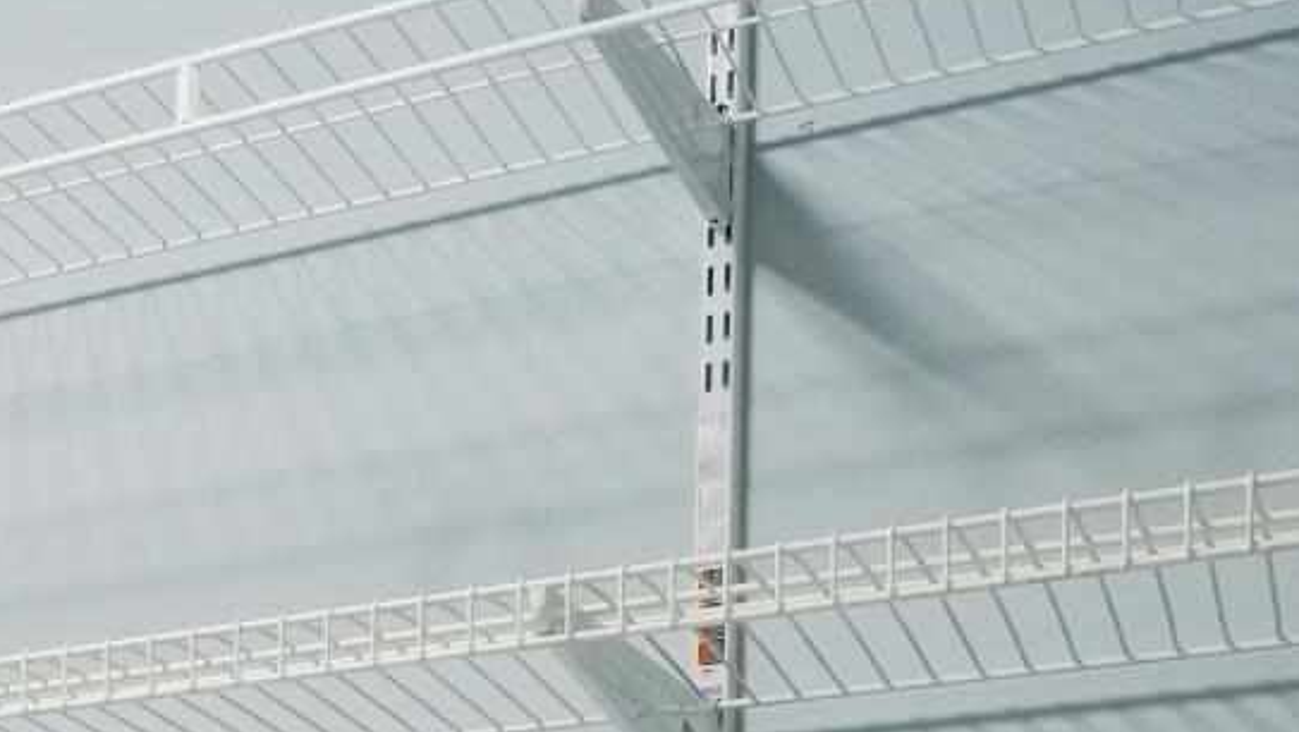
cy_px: 1407
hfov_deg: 20.1
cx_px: -938
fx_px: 2791
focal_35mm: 81
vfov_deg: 13.2
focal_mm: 14
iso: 1000
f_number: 9
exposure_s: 1/60
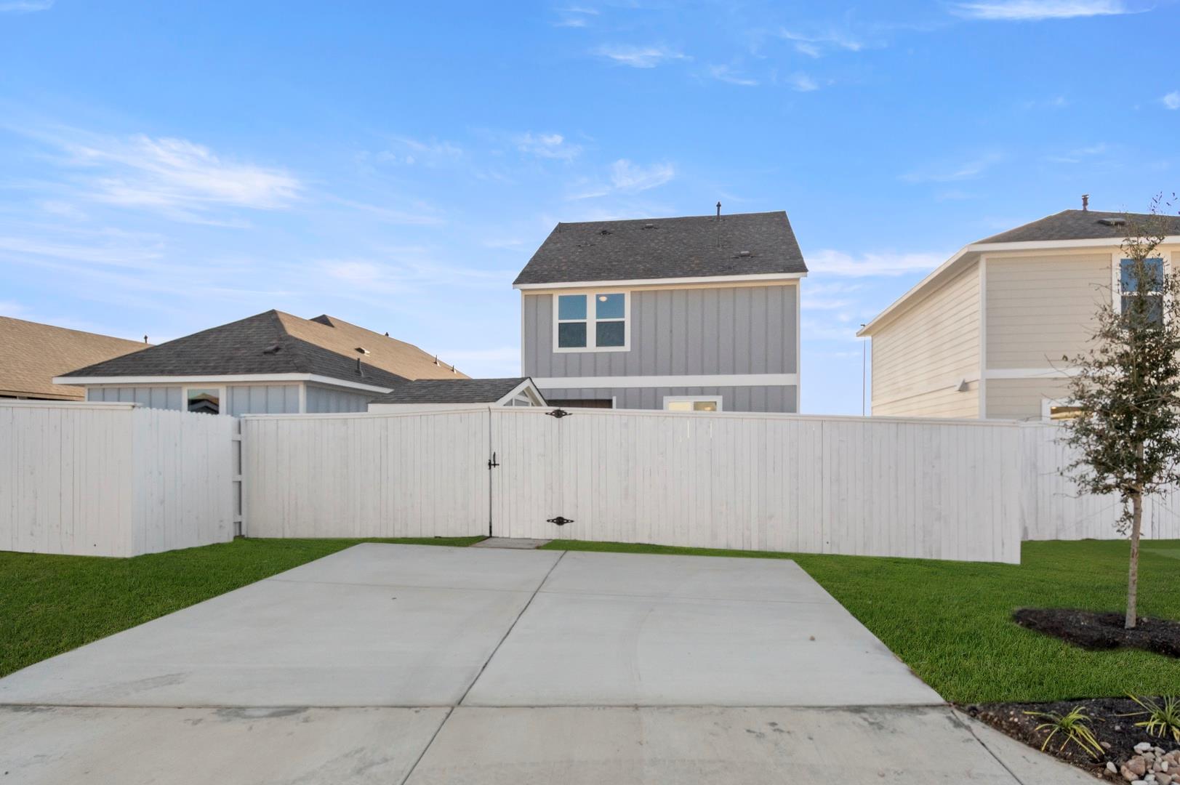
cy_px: 392
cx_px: 590
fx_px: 1179
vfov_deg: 36.8
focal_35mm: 36
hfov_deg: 53.2
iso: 400
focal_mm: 24
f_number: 8
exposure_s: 1/2000
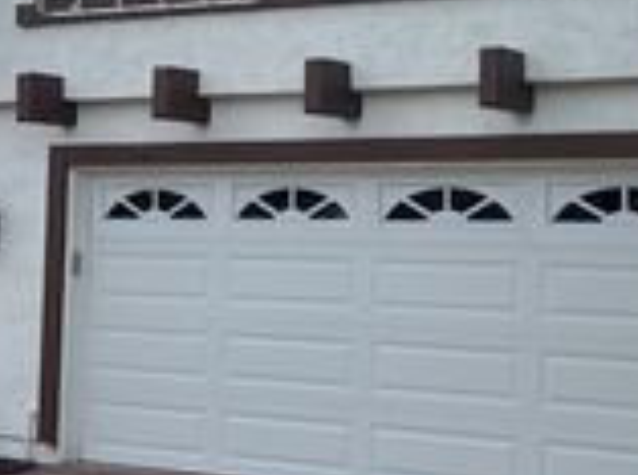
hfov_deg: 23.6
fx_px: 1526
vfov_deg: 17.6
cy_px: 112
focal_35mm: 83
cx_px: 345
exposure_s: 1/3356
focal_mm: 5.7
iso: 50
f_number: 1.5
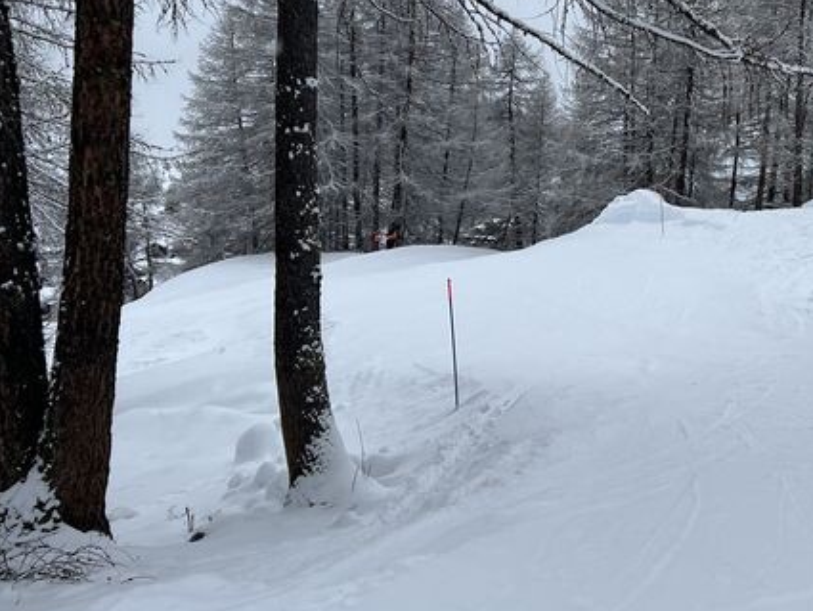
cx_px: 689
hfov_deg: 33.6
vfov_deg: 26.5
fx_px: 1292
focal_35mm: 55
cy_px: 235
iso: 50
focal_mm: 5.7
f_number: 1.5
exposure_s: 1/2762
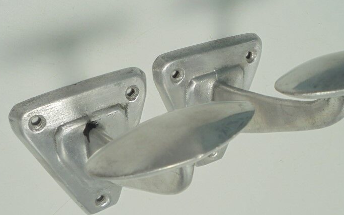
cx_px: 195
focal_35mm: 53
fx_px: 497
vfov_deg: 24.4
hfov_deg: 38.1
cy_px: 128
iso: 100
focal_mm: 6.9
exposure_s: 1/80
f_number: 4.2
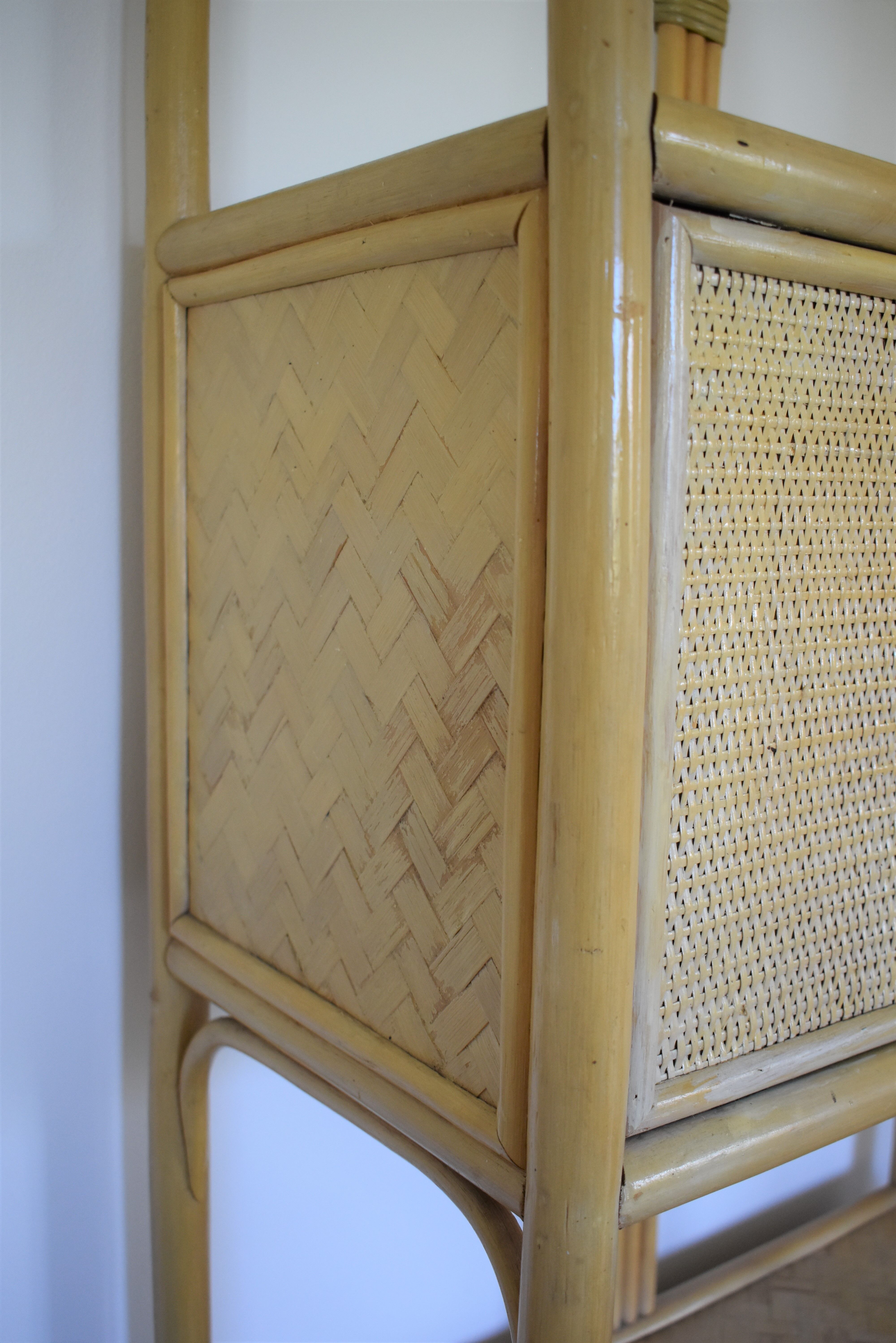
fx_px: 1344
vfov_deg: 53.1
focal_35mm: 36
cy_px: 672
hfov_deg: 36.9
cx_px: 448
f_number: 3.8
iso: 800
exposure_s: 1/125
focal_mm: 24
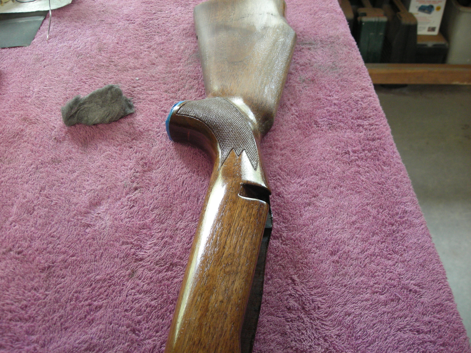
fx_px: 517
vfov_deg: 37.7
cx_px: 236
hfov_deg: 49.0
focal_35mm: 38
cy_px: 176
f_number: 3.2
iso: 200
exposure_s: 1/23.3
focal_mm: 6.3
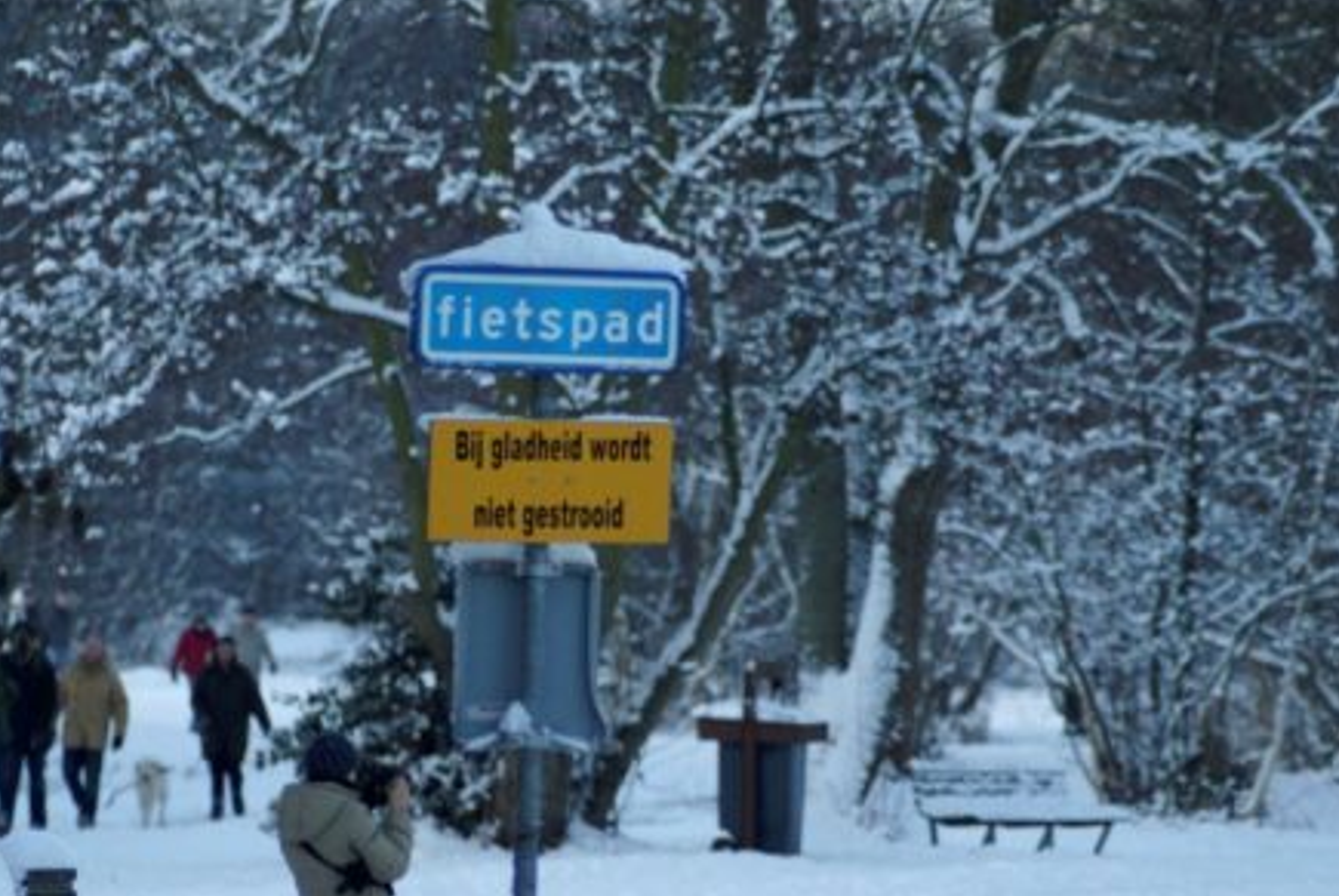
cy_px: 591
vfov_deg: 5.1
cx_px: 557
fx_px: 10015
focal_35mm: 269
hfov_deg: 7.6
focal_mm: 130
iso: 400
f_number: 4
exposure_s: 1/160
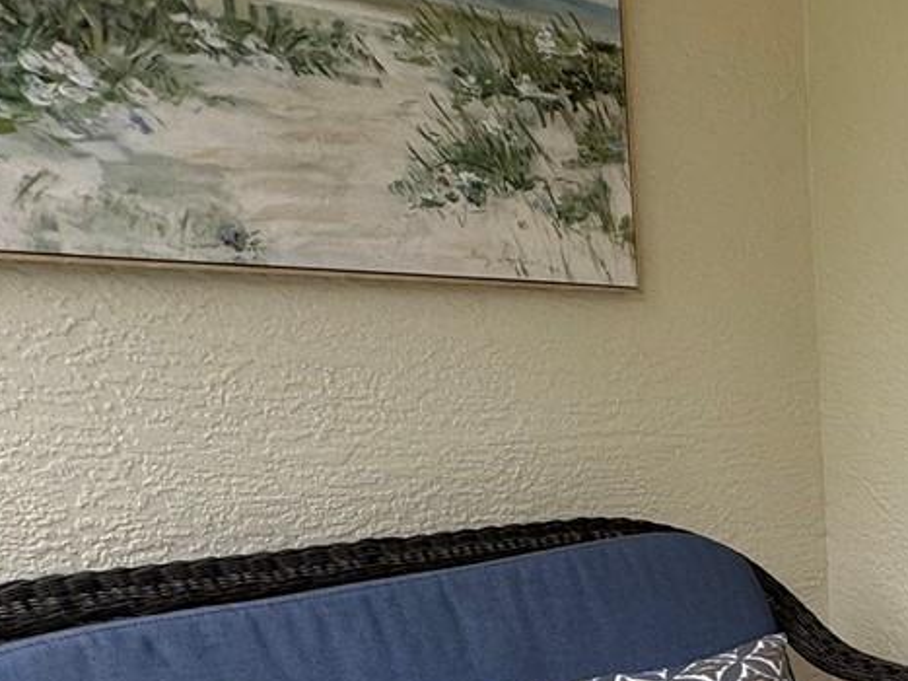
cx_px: 1480
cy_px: 570
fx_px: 1259
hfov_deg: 25.2
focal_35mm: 48
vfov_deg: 29.4
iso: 40
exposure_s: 1/116
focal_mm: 2.22
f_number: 2.2
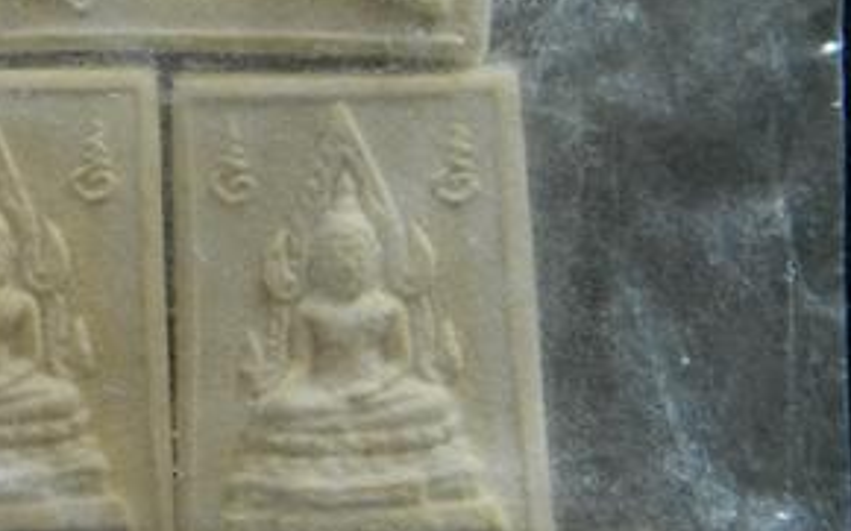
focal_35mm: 164
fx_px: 3802
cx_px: 79
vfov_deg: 7.9
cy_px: -21
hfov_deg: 12.7
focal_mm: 12.6
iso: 100
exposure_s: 1/20
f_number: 4
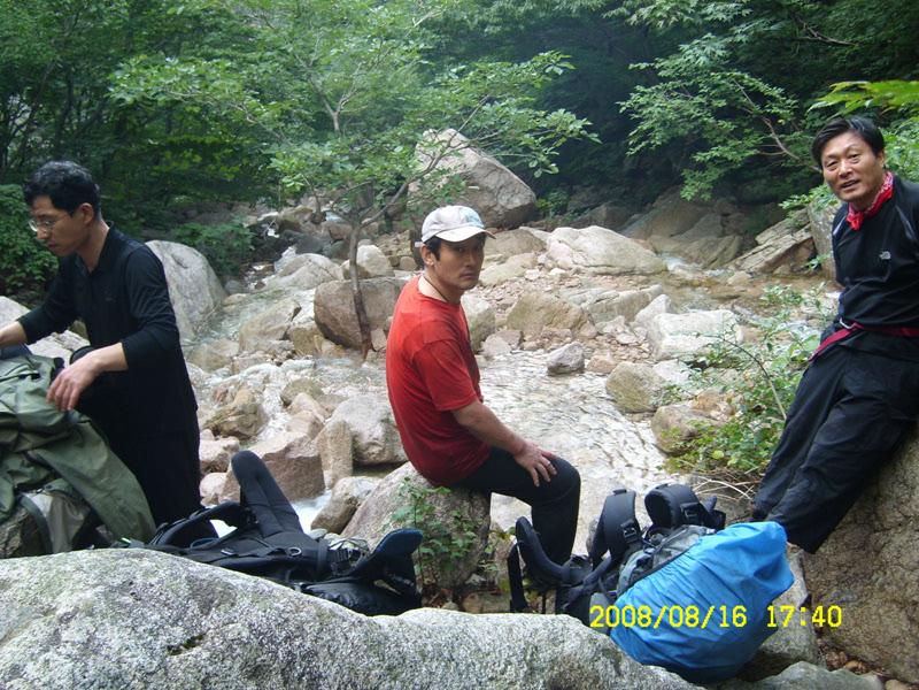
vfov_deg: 40.7
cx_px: 460
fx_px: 929
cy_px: 345
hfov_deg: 52.6
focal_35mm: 35
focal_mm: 5.8
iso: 50
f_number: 2.8
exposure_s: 1/52
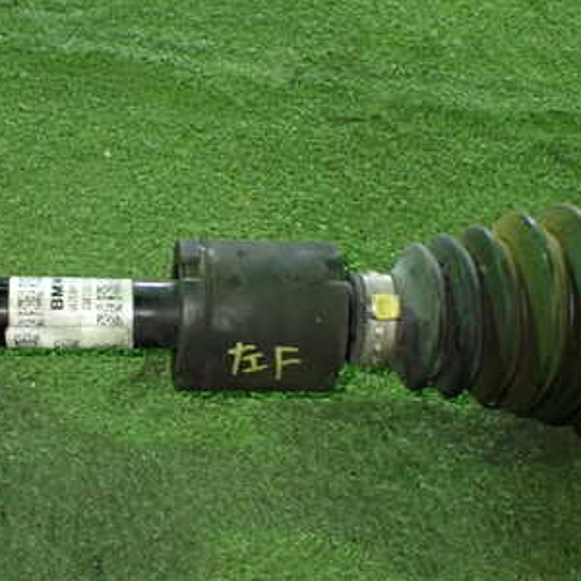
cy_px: 343
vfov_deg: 32.1
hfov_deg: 31.8
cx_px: 167
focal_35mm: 53
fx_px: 1006
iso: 800
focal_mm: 5.4
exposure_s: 1/40
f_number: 2.3
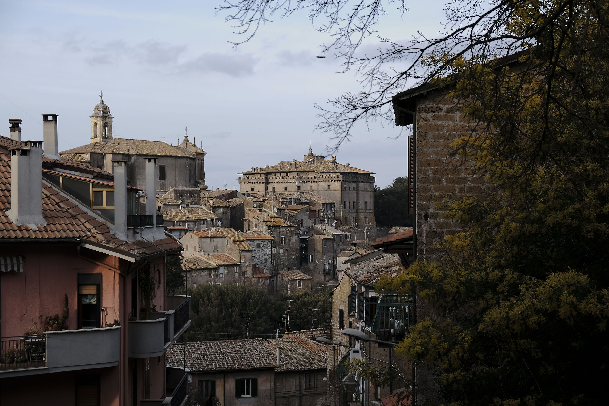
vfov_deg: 21.2
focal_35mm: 64
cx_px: 304
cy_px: 203
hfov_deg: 31.4
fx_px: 1083
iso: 200
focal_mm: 42.5
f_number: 6.4
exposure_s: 1/80
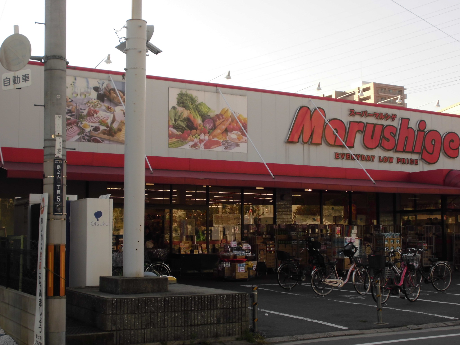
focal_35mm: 49
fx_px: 651
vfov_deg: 29.7
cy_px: 172
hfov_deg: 38.9
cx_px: 230
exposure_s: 1/160
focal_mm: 8.9
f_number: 4.8
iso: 100
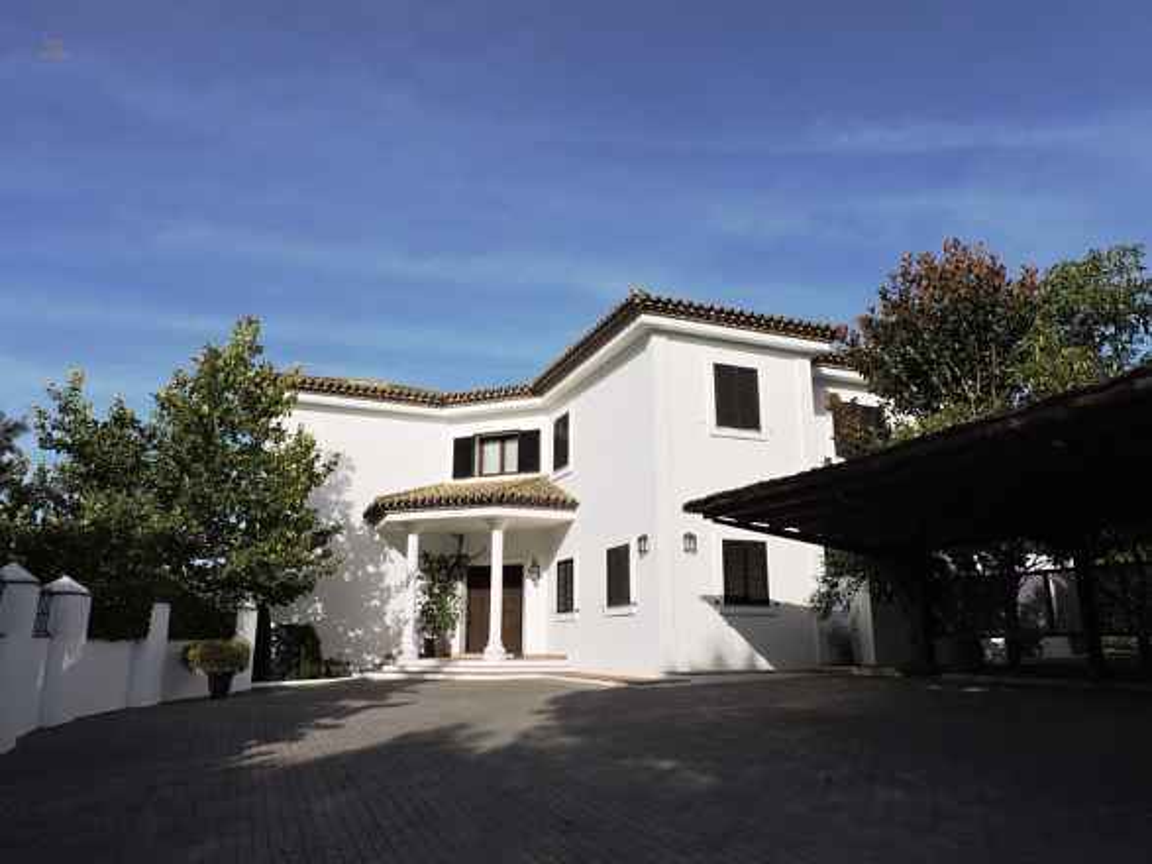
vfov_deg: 56.8
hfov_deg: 71.6
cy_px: 432
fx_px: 799
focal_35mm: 24
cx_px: 576
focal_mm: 4.3
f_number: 4.2
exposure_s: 1/1600
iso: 110
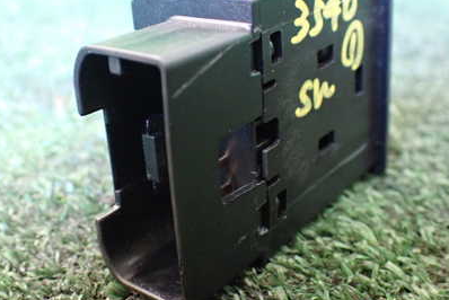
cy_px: 106
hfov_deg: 41.9
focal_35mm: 47
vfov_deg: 28.6
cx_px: 237
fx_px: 587
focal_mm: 5.4
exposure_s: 1/30
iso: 800
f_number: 2.3
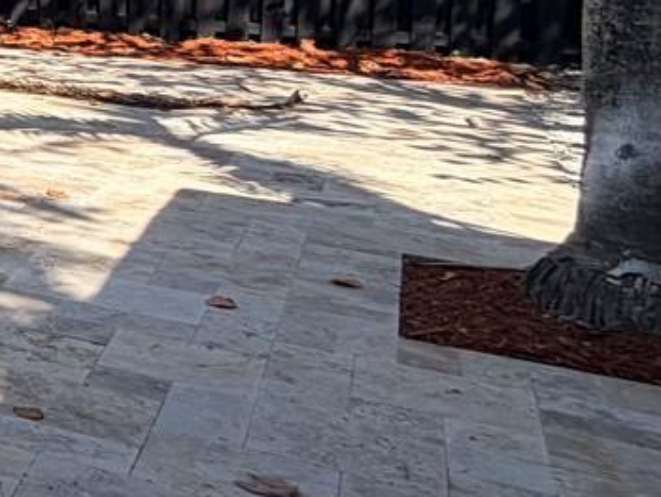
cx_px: -712
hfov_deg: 18.1
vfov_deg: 21.6
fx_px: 1223
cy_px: -62
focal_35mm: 64
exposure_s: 1/770
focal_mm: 2.22
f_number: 2.2
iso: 32
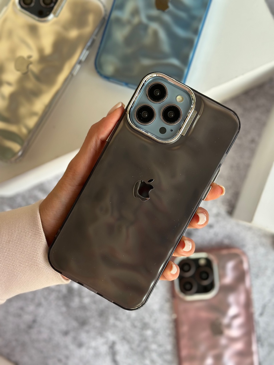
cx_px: 137
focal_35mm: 48
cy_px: 182
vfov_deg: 39.7
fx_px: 507
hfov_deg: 30.3
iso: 100
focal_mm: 6.86
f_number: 1.78
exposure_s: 1/100
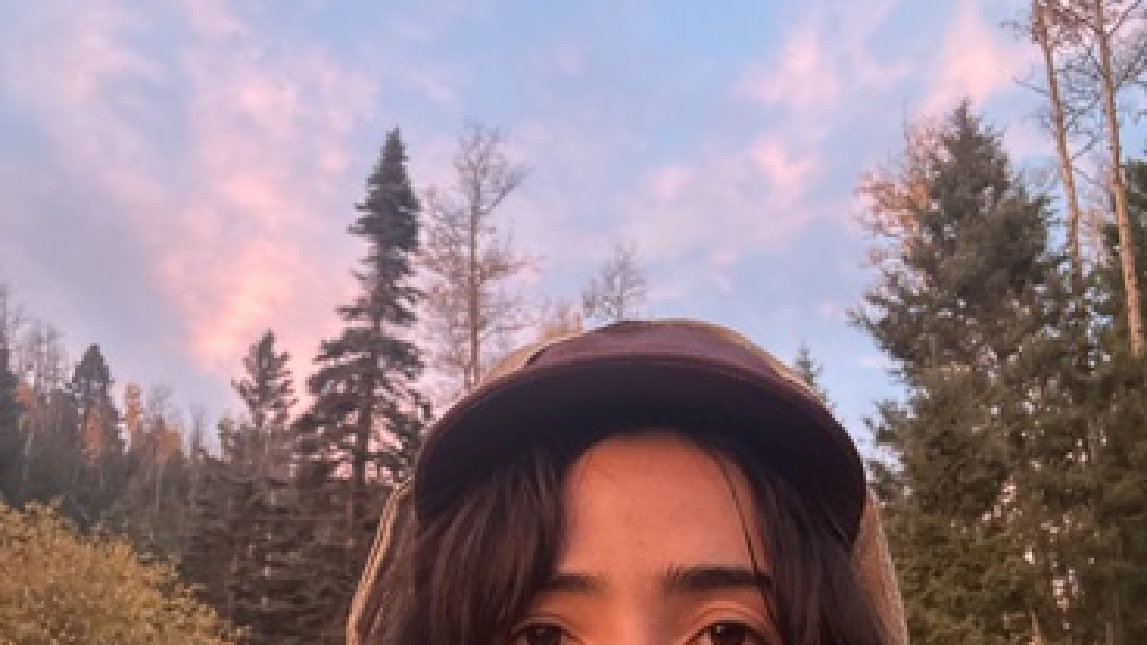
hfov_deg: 58.0
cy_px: 545
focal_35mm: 34
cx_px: 581
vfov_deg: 33.3
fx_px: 1034
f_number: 1.9
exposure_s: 1/33
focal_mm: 2.69
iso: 400
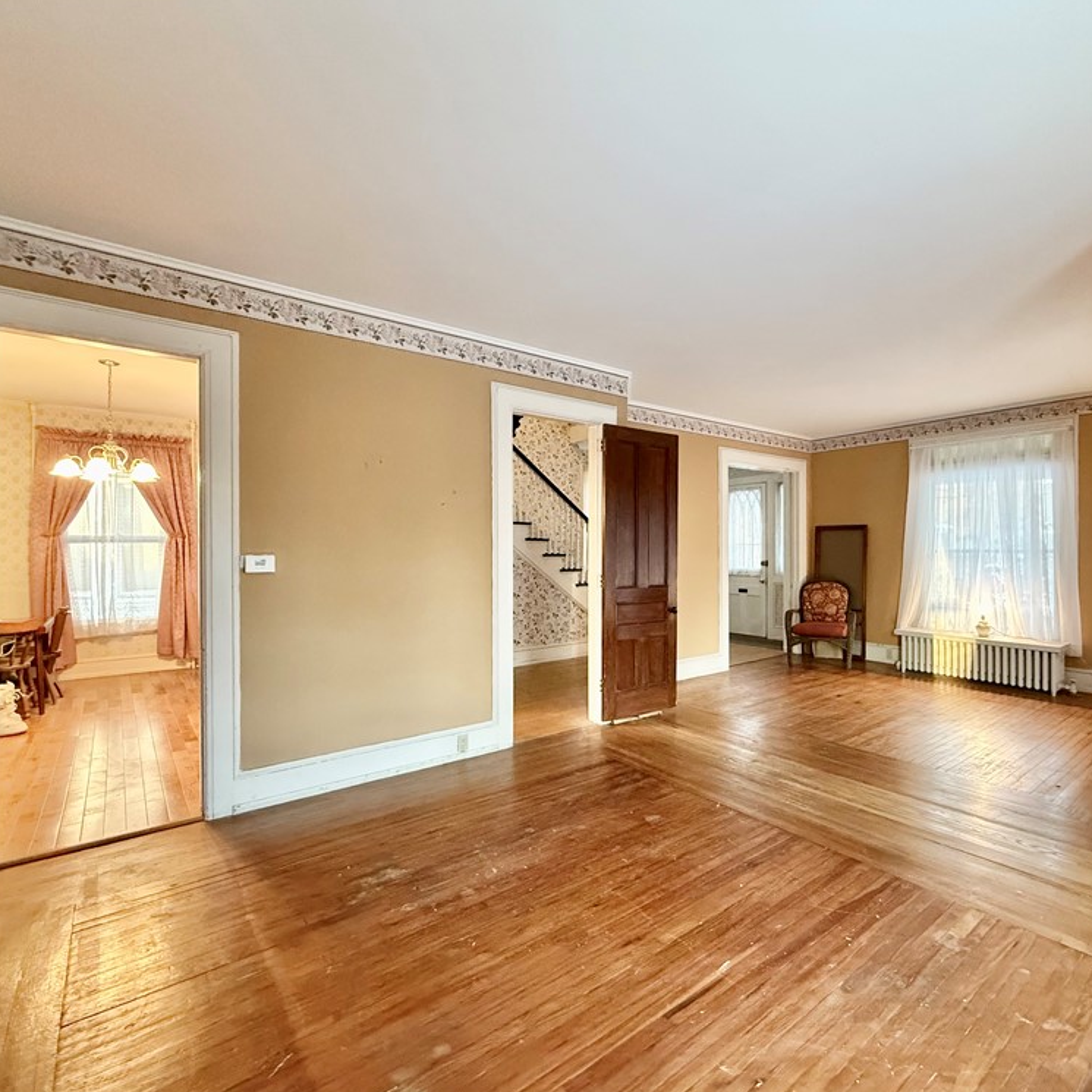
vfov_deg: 84.0
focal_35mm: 17
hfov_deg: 83.5
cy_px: 547
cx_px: 619
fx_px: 607
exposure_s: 1/60
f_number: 2.2
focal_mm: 2.22
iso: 800
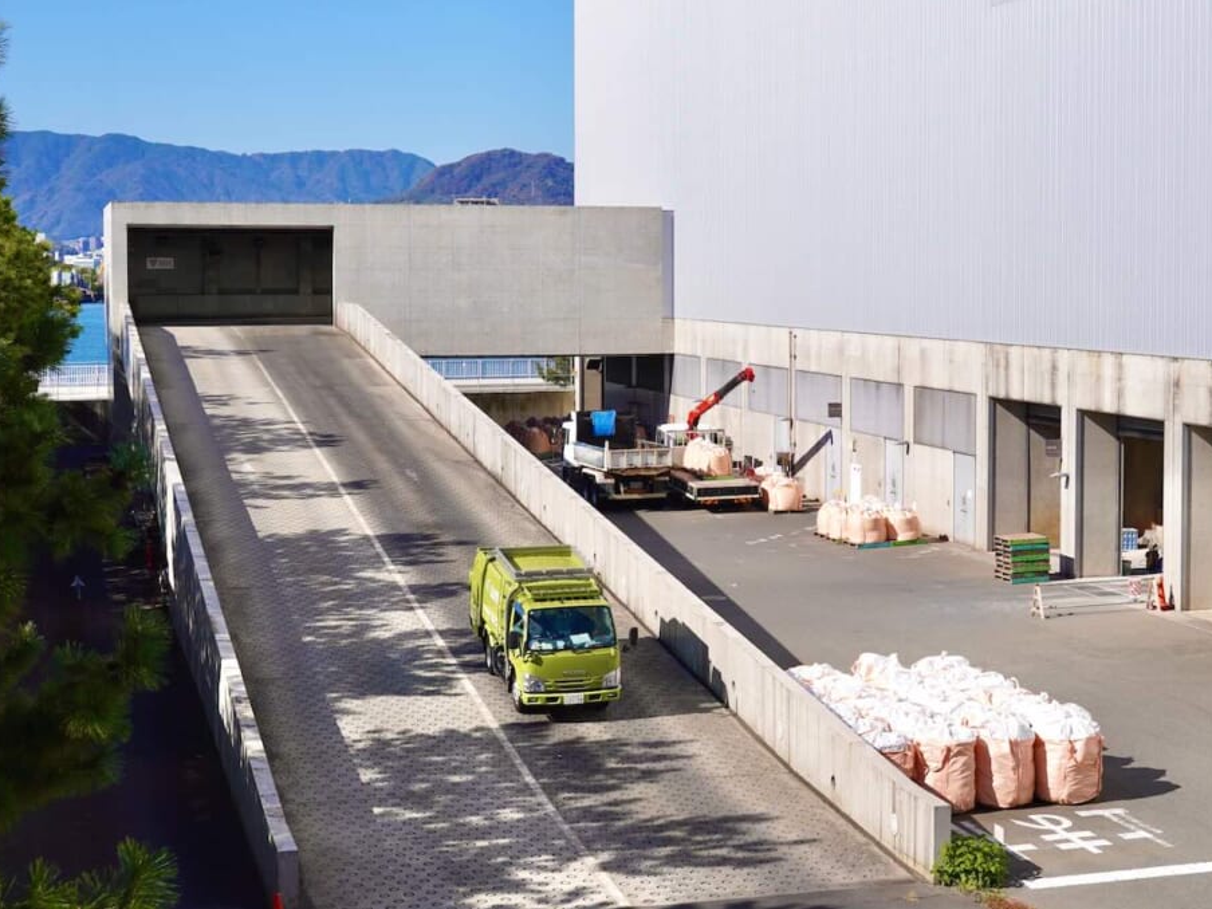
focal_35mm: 50
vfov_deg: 29.3
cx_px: 606
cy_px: 453
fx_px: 1738
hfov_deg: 38.4
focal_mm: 30.4
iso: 100
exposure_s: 1/1250
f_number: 4.5
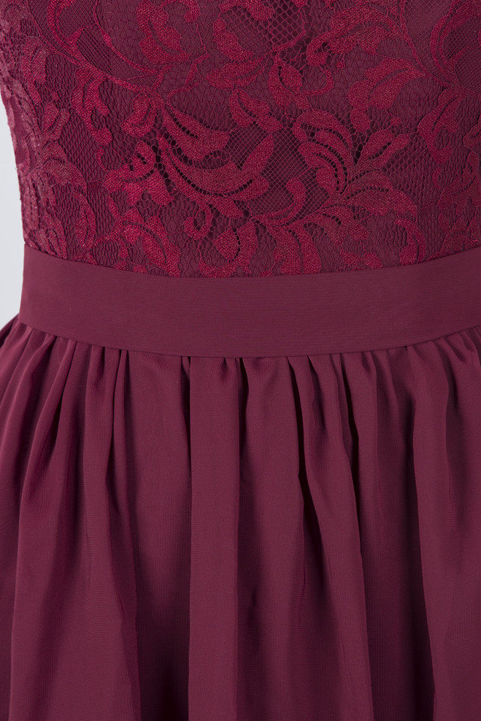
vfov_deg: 11.3
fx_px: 3646
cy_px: 228
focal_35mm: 182
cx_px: 274
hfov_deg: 7.5
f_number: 10
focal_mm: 120
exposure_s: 1/100
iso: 100
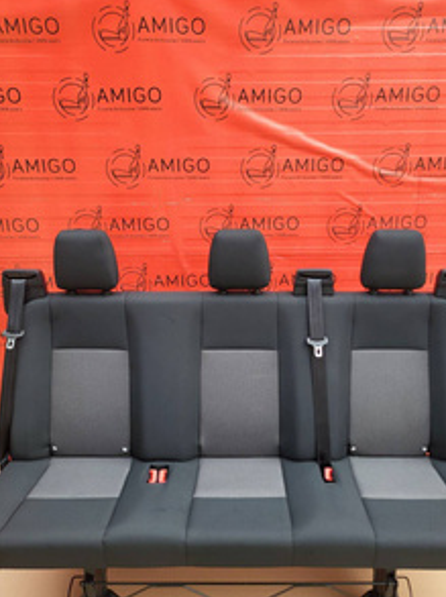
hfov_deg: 44.0
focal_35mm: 32
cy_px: 312
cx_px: 242
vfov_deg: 56.9
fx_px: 551
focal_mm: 5.4
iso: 40
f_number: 1.8
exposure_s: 1/144
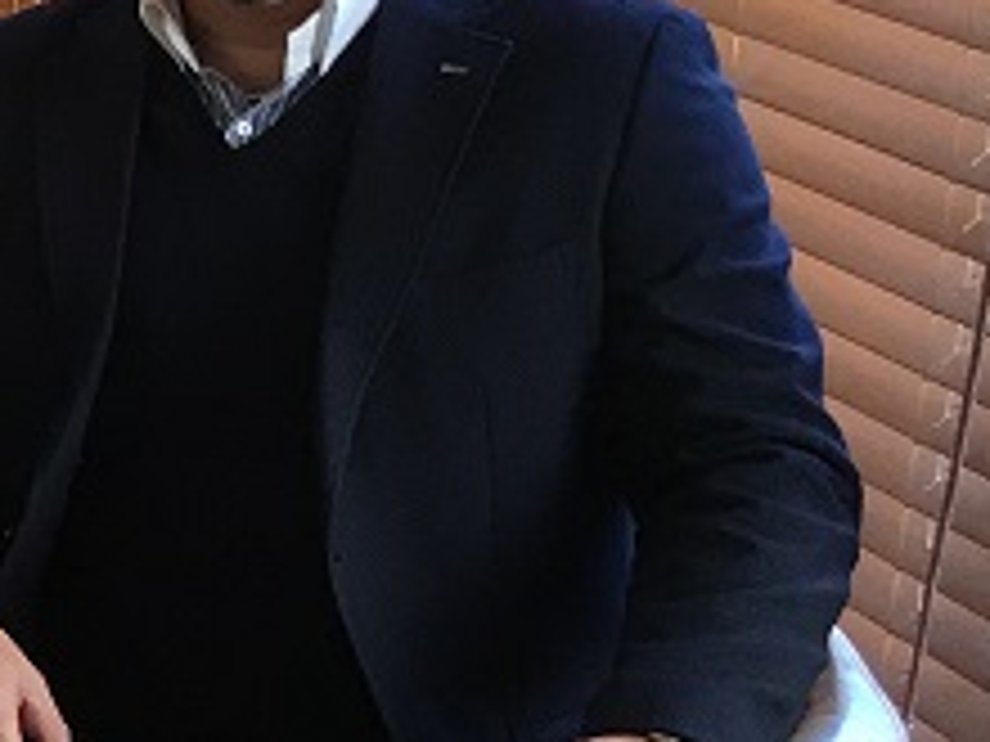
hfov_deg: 12.3
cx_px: -1264
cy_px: 216
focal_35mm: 133
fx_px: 3804
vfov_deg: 11.1
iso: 32
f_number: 2.2
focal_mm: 4.15
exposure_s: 1/30
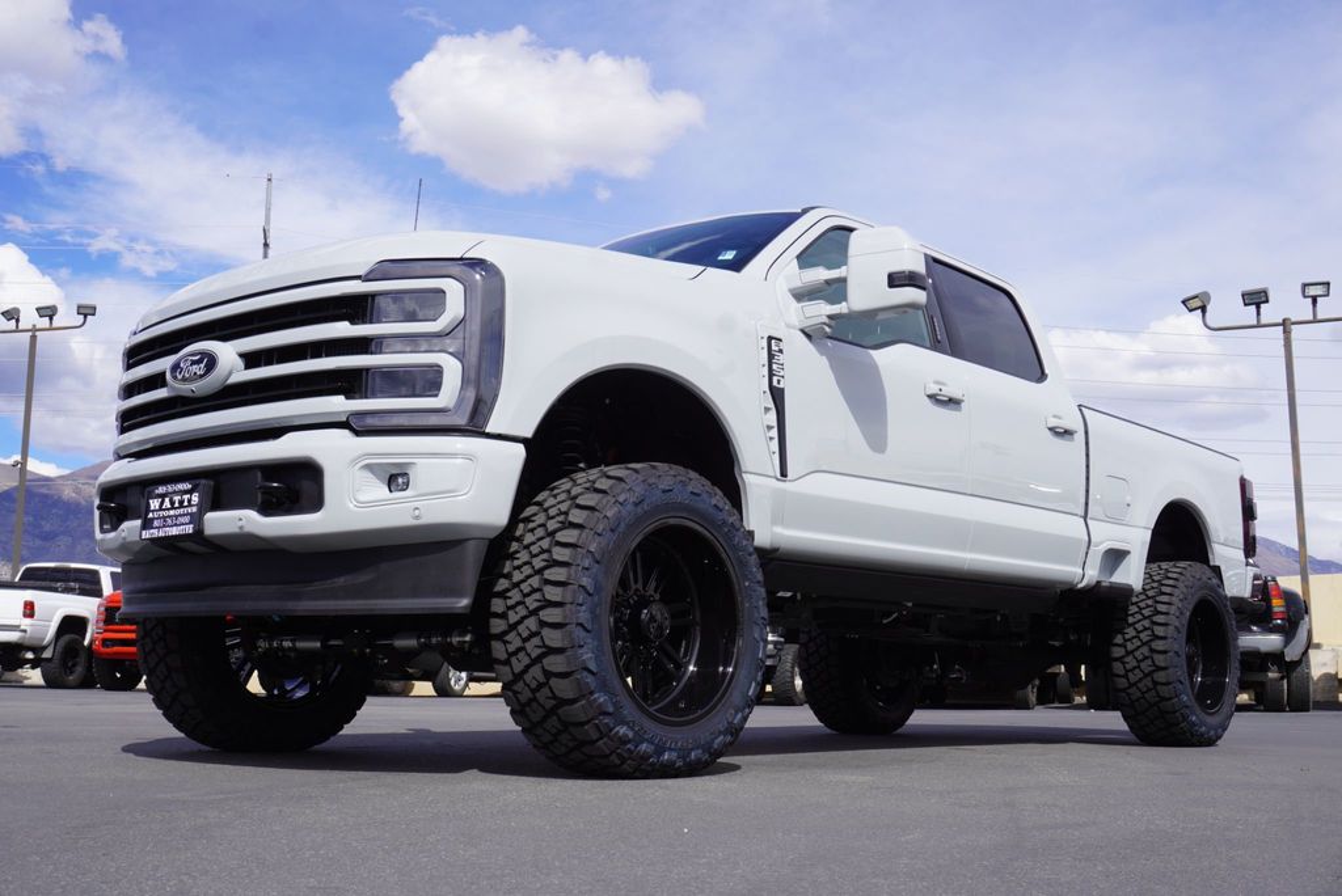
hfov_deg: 49.5
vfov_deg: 34.3
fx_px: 1455
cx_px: 671
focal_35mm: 39
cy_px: 448
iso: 100
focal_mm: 26
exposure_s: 1/160
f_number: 11
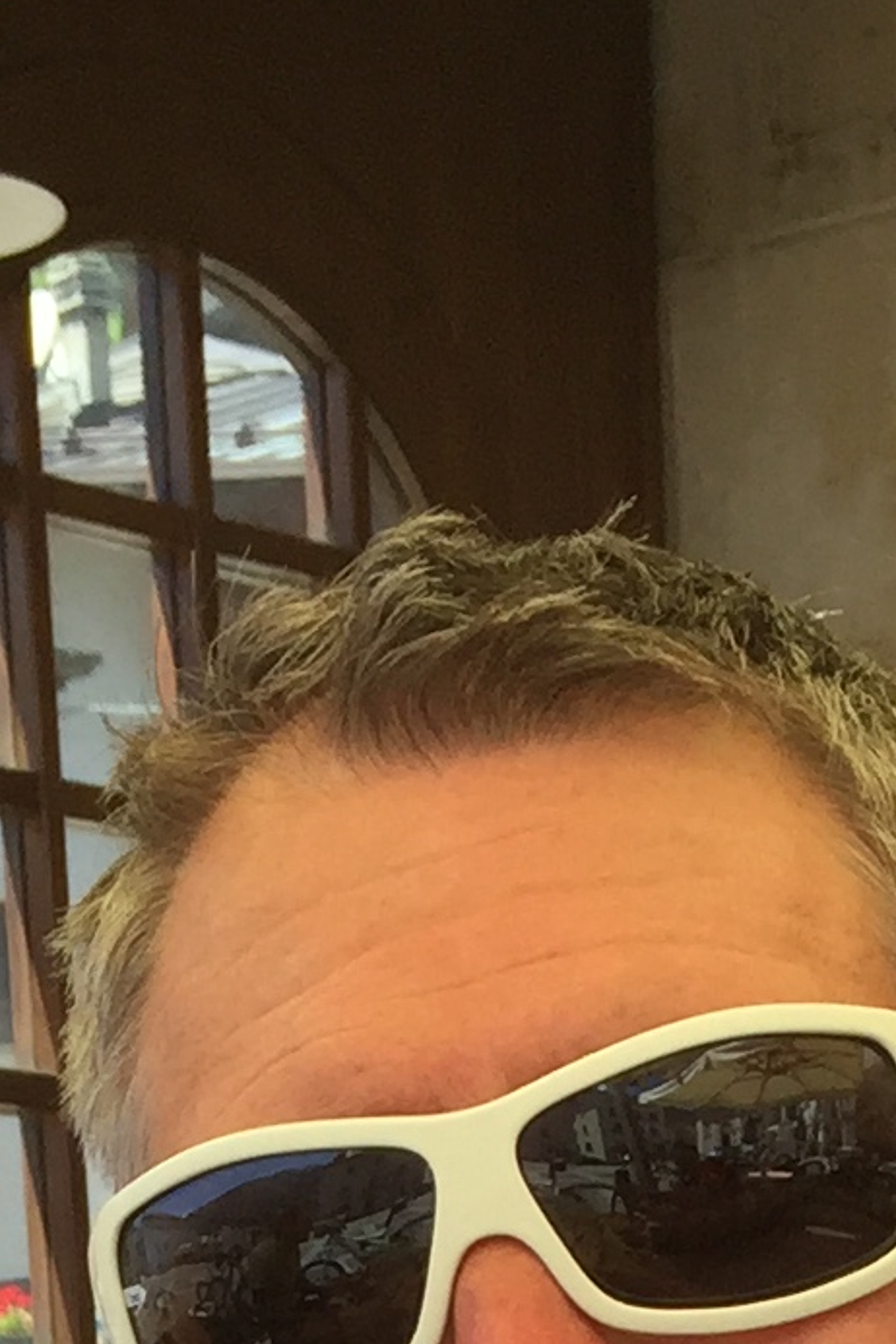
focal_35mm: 142
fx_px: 5301
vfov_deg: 11.9
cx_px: 384
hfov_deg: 9.7
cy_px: 3148
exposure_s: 1/412
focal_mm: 4.15
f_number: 2.2
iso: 32
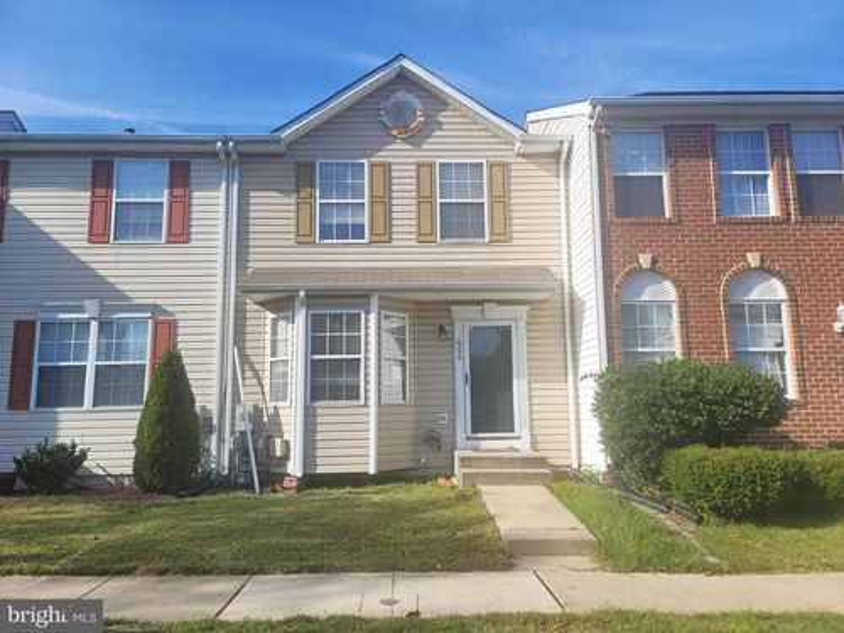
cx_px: 422
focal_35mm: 25
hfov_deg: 69.4
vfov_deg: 54.9
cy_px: 316
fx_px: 610
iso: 20
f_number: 1.8
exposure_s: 1/792
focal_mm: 7
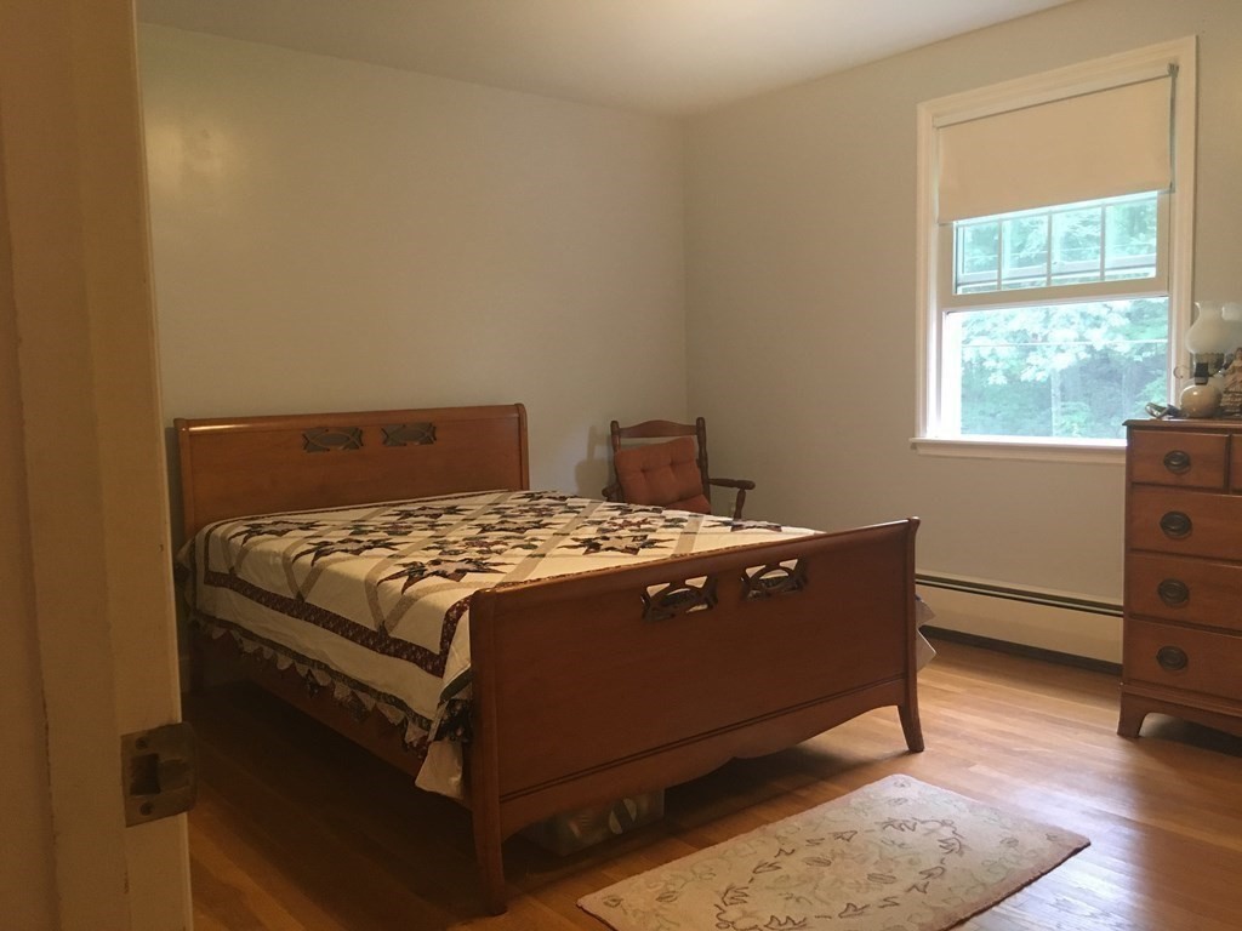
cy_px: 466
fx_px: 1041
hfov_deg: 61.7
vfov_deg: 48.2
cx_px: 621
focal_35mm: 29
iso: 200
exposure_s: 1/20
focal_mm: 4.15
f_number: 2.2
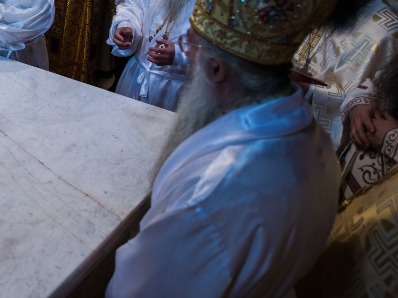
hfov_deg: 32.2
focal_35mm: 53
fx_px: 609
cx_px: -33
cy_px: 24
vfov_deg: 26.5
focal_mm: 24
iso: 500
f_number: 3.5
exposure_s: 1/50
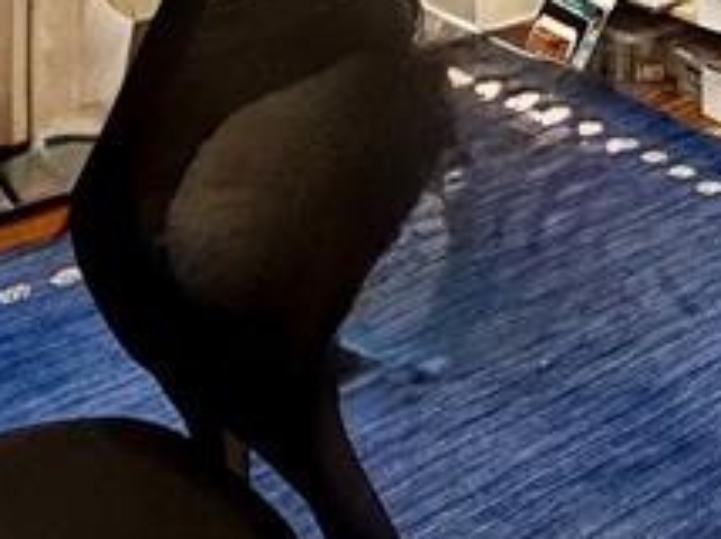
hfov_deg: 27.4
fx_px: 1394
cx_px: 714
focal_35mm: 67
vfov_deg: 18.0
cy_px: -394
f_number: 2.2
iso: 200
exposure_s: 1/60
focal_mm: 2.22
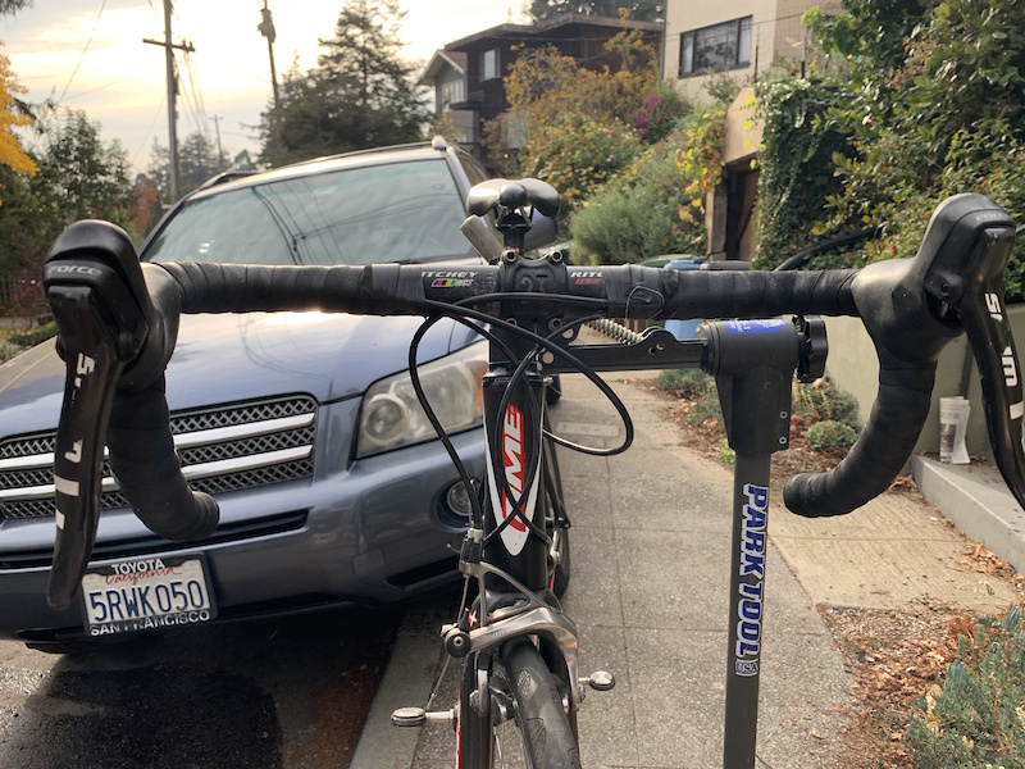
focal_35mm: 26
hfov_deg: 67.3
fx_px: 770
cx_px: 512
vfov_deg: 53.1
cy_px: 384
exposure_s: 1/389
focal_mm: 4.25
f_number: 1.8
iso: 25
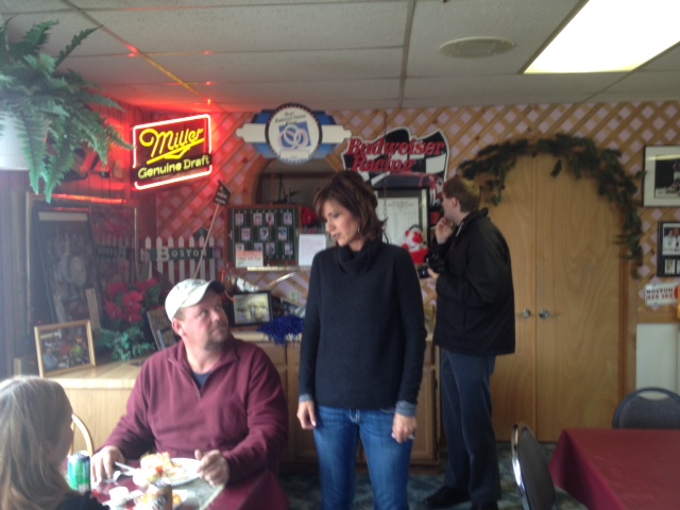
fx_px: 688
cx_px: 340
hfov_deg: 52.6
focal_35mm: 35
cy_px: 255
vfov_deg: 40.7
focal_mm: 4.28
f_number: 2.4
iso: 50
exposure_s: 1/20
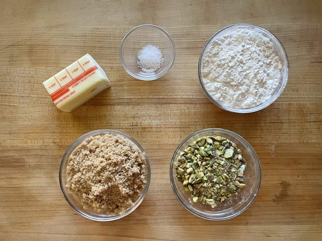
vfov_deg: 53.1
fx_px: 242
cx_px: 161
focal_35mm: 26
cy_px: 120
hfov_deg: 67.3
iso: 200
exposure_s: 1/60
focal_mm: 4.2
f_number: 1.6
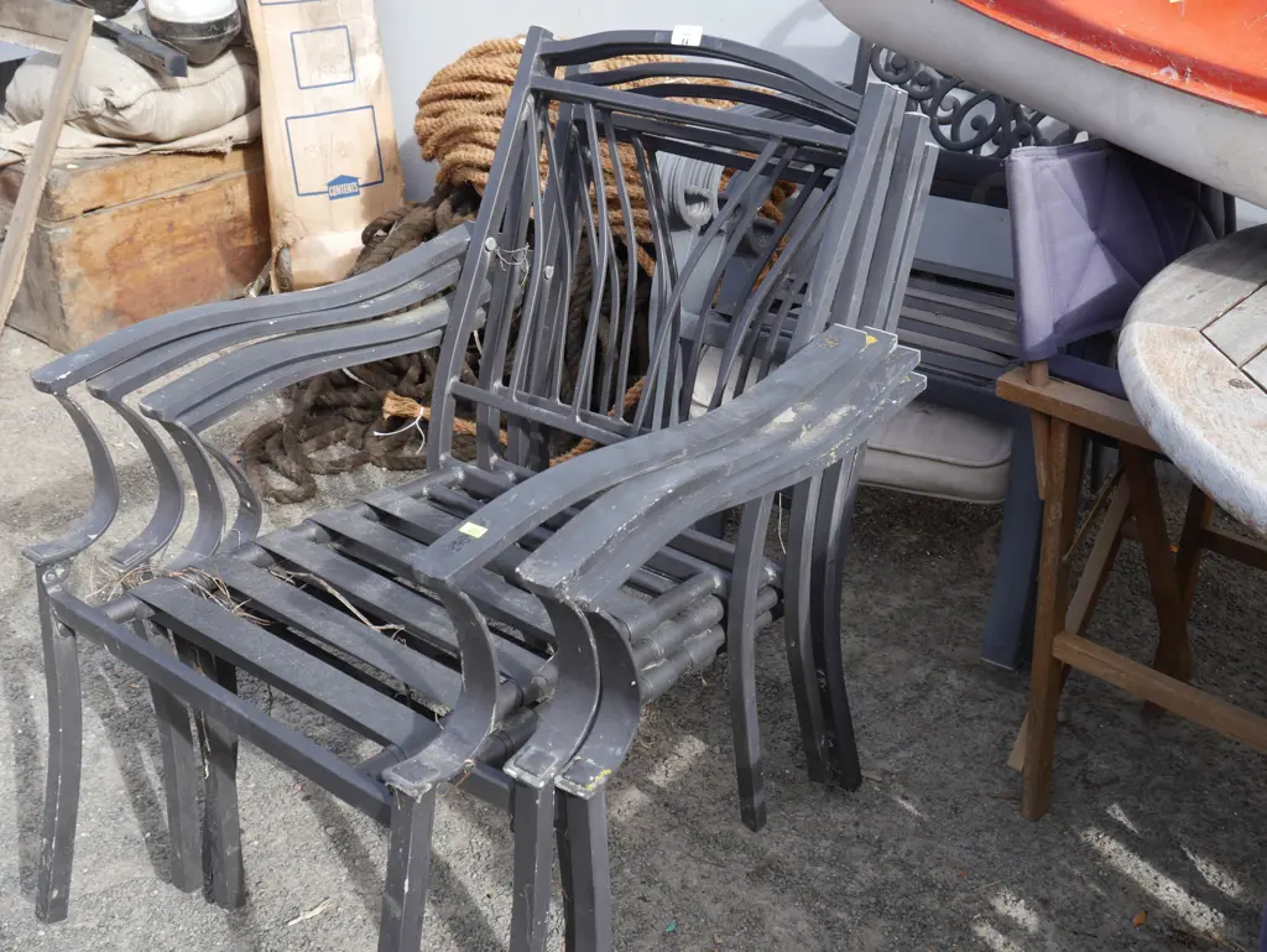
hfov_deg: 46.8
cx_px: 634
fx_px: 1465
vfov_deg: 36.0
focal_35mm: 40
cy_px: 476
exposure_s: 1/250
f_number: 6.3
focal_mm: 20
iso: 200
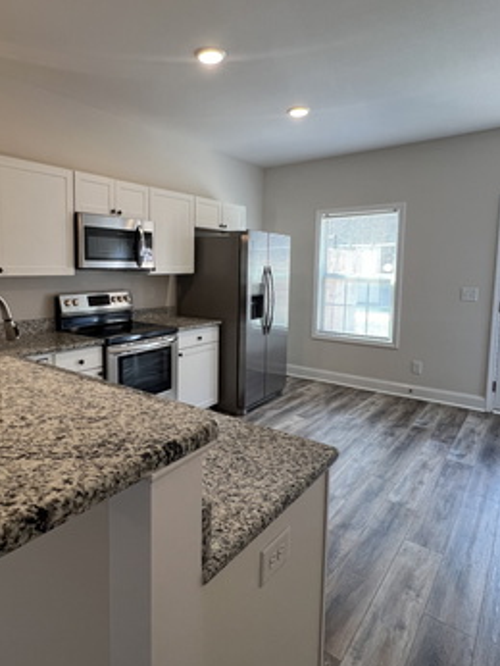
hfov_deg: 65.0
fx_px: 385
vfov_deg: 81.6
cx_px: 185
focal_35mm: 20
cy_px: 311
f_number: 1.8
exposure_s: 1/120
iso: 125
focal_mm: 1.57
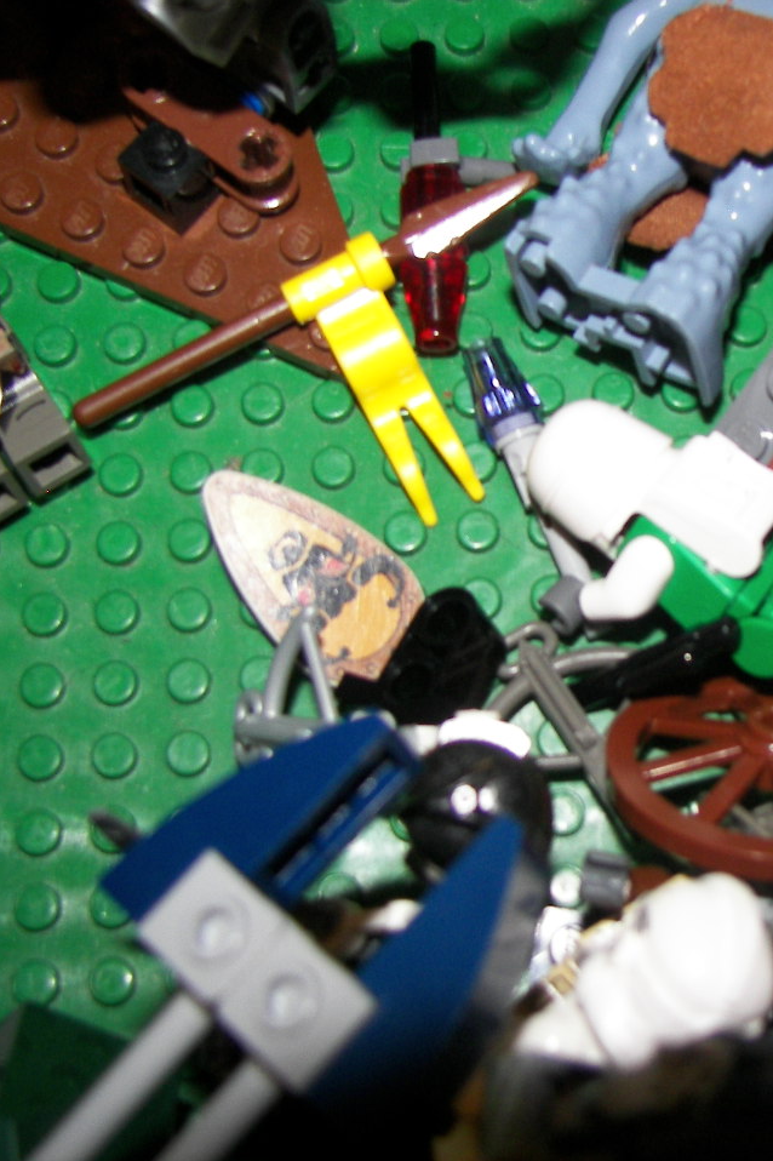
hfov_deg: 23.2
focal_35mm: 57
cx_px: 676
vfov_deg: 35.1
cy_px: 580
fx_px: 1837
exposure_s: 1/30
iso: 100
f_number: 2.8
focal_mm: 6.8
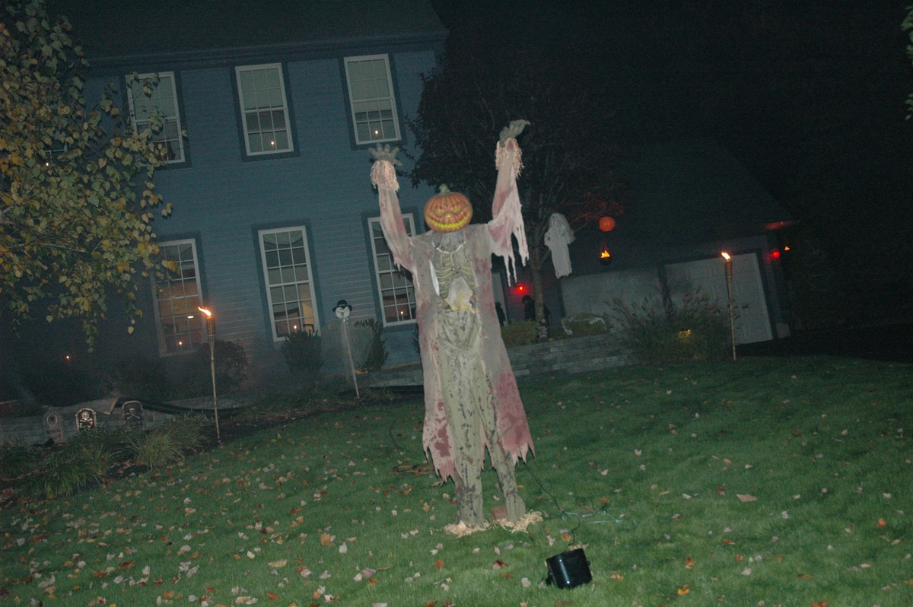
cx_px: 456
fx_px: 950
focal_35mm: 38
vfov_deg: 35.4
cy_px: 304
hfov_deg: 51.3
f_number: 4
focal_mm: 25
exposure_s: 1/60
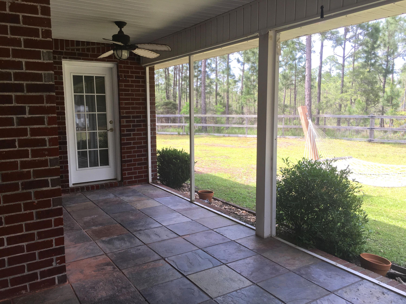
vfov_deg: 48.2
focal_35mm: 29
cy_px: 152
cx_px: 203
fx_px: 340
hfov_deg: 61.7
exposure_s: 1/130
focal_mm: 4.15
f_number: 2.2
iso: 25
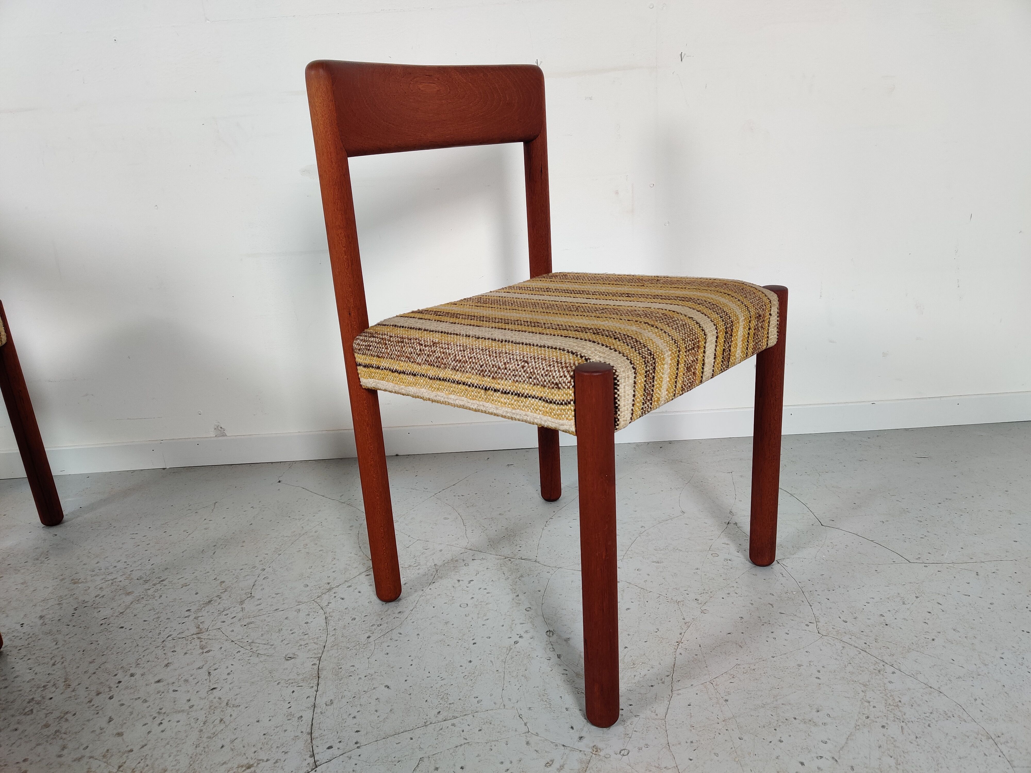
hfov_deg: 65.3
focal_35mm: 27
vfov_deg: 51.4
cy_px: 386
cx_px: 516
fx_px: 804
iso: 200
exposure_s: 1/100
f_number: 1.65
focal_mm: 4.75
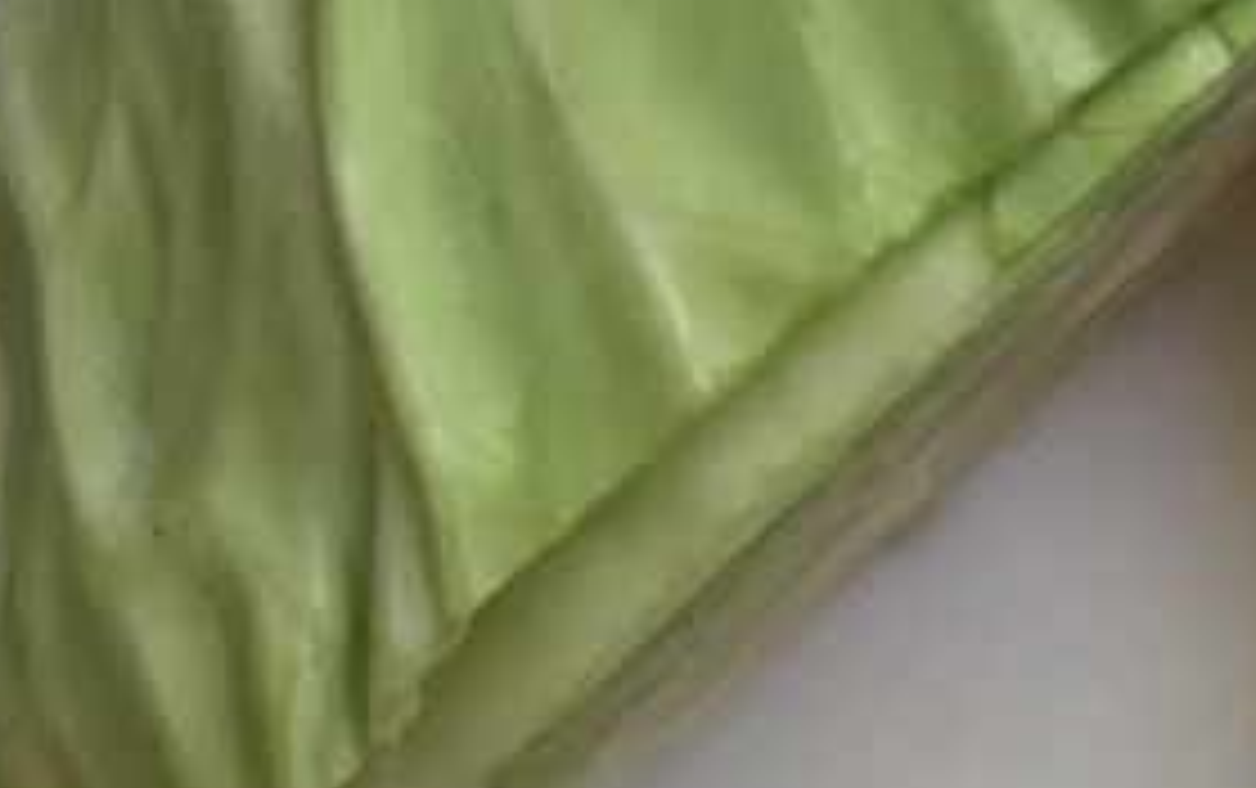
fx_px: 2912
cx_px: 1594
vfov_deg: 14.6
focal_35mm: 85
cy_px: -311
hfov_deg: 22.1
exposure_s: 1/30
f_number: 1.8
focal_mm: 3.99
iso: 32
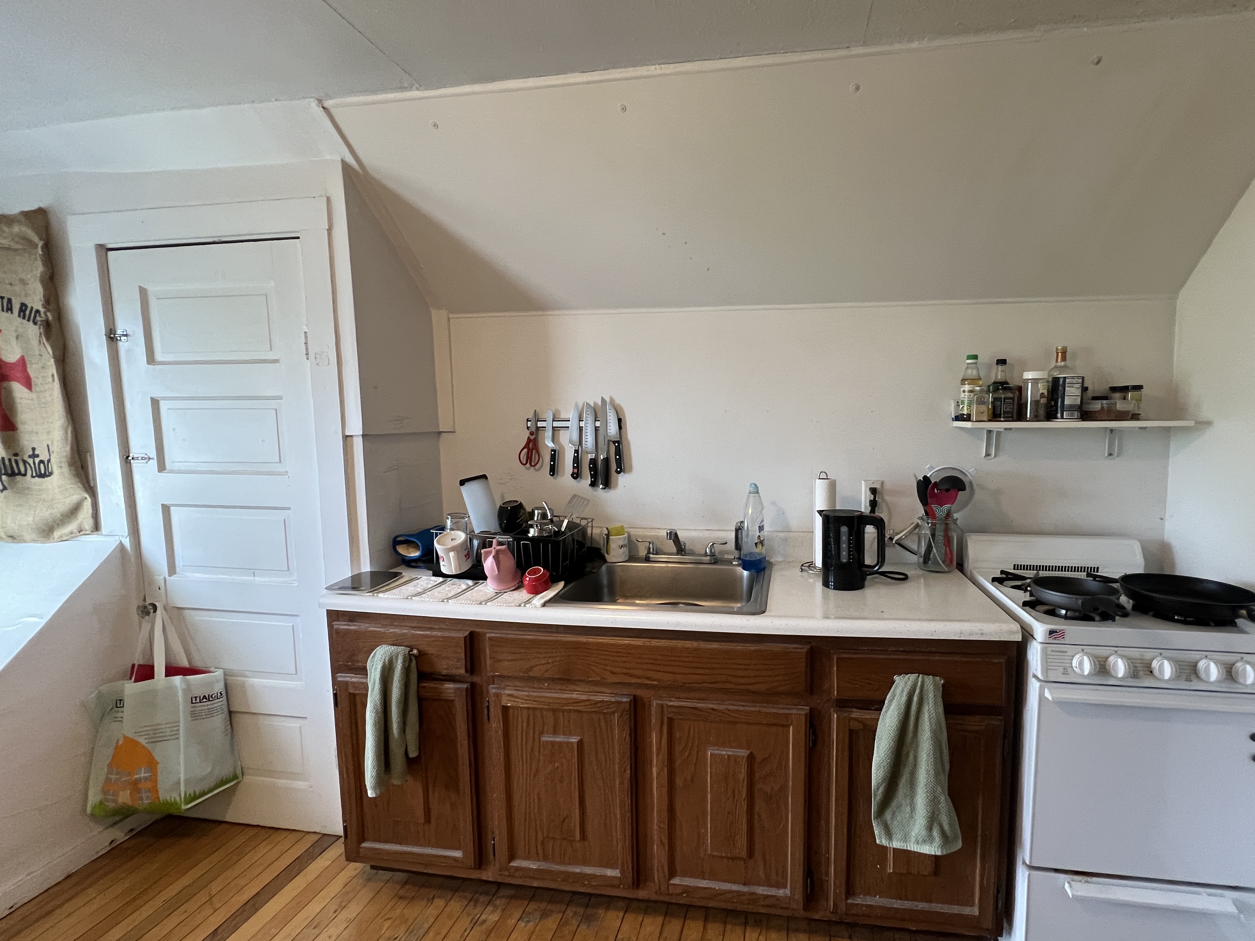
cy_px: 479
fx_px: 544
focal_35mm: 15
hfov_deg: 97.6
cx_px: 713
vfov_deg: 81.7
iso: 320
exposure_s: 1/60
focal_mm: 1.57
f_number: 1.8
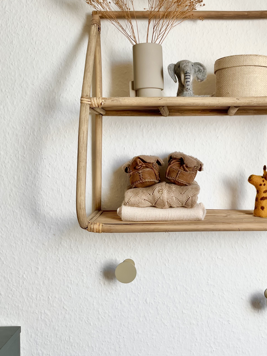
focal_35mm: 41
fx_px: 422
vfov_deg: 45.6
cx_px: 184
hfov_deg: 34.7
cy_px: 150
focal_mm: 5.1
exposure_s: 1/122
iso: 40
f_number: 1.6
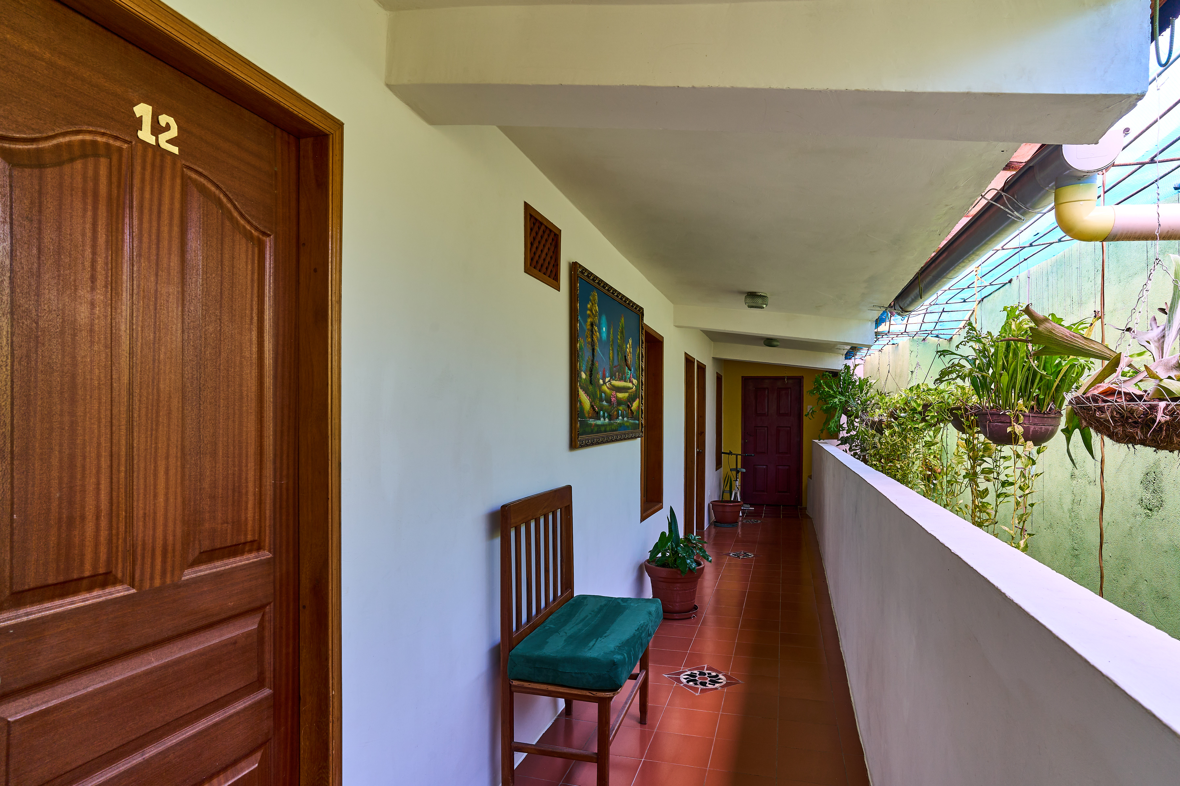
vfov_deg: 61.9
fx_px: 656
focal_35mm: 20
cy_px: 393
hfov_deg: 84.0
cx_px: 590
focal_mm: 20
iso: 100
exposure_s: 1/1.59
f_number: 11
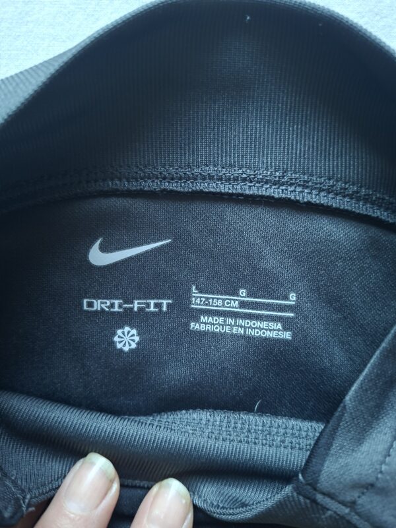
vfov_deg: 73.9
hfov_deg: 58.9
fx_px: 351
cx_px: 198
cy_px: 264
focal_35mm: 23
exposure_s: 1/30
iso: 250
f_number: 1.8
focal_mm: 5.54
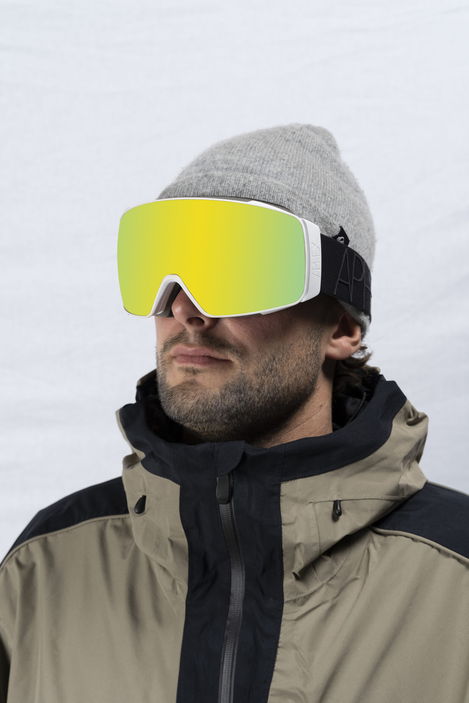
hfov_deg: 20.6
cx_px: 234
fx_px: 1289
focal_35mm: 66
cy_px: 352
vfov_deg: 30.5
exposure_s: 1/125
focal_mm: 66
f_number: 8
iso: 100
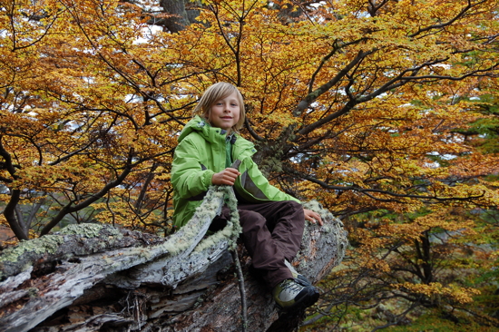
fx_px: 1039
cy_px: 166
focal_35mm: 75
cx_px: 250
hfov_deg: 27.0
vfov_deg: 18.2
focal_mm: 50
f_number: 5.6
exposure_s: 1/100
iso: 400
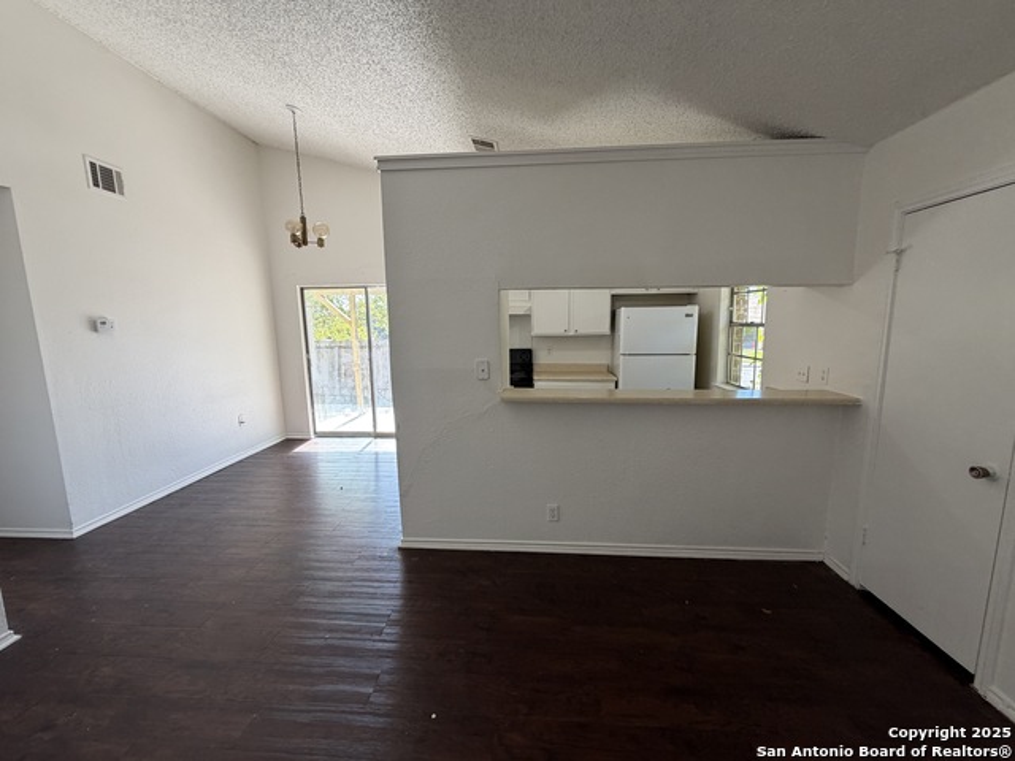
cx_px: 508
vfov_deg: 85.7
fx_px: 411
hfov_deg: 102.1
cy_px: 380
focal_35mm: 14
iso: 125
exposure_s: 1/121
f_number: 2.2
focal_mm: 2.22
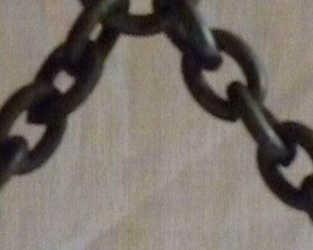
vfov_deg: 13.3
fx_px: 954
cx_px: 81
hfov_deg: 18.5
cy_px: 465
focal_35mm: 103
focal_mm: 4.4
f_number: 2.8
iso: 1600
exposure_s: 1/200
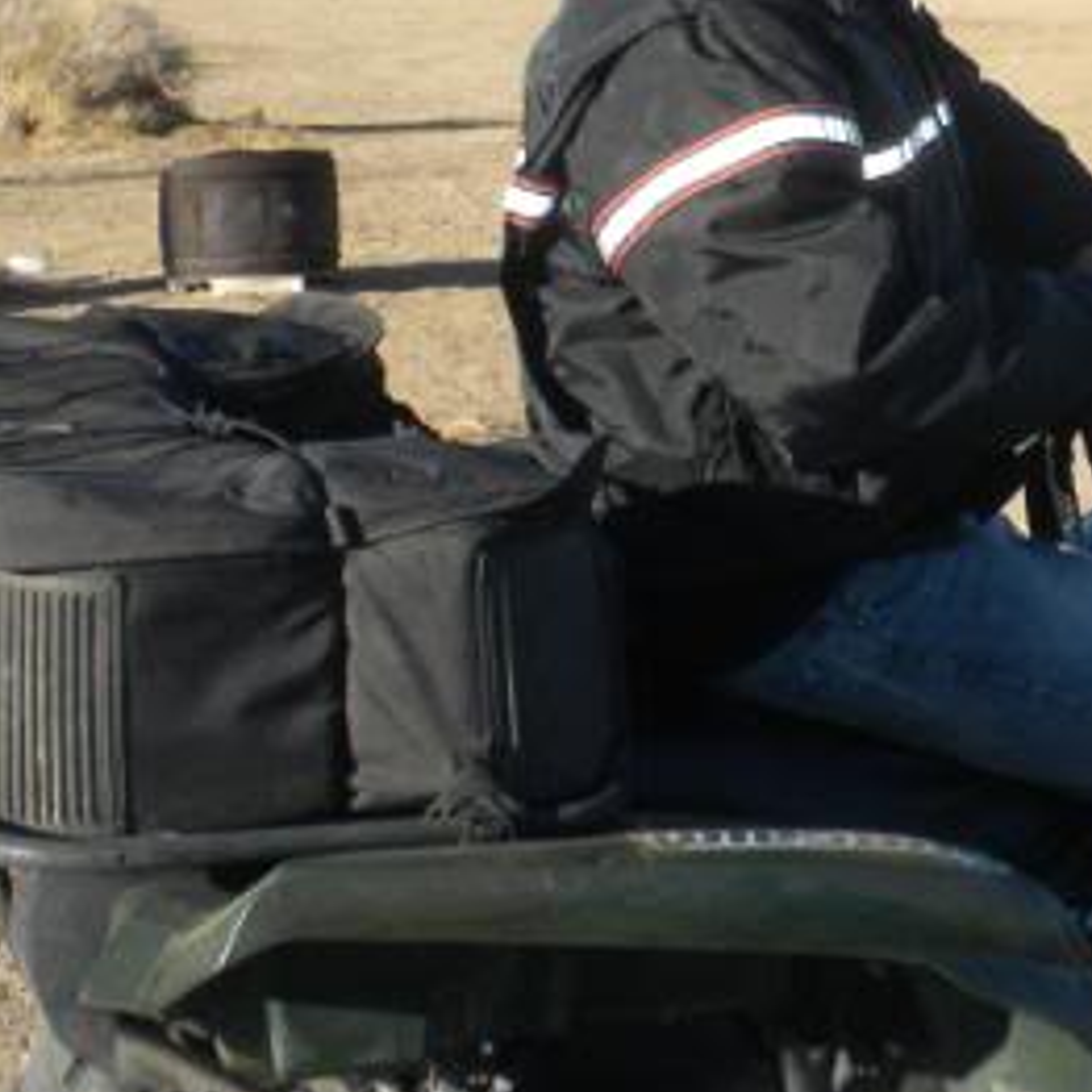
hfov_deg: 17.2
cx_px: 959
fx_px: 3569
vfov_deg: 17.2
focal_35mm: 100
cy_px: 208
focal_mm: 6.6
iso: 90
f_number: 10
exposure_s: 1/110
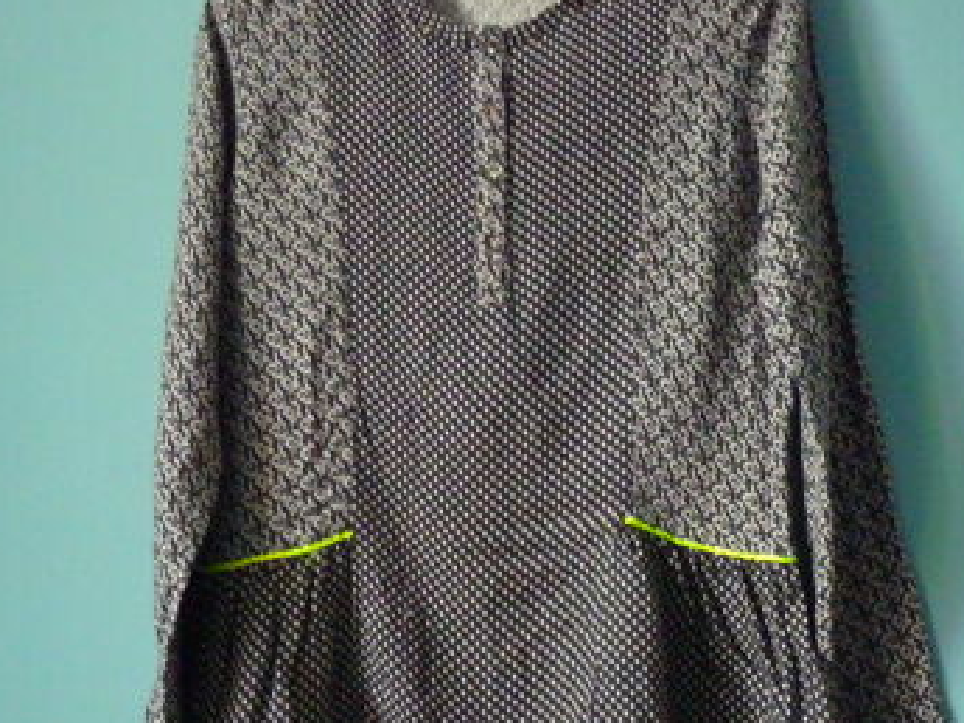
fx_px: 1281
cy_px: 364
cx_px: 513
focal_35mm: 46
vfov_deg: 31.5
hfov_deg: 41.2
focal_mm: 5.9
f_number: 3
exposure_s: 1/5
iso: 800
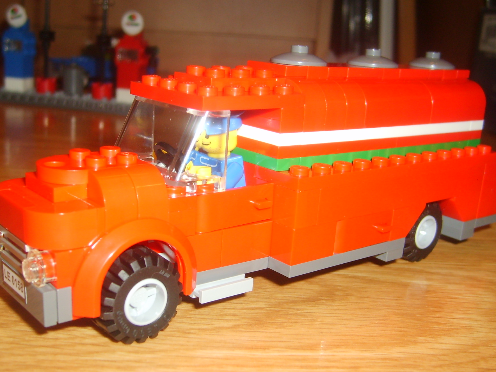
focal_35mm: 45
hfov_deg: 42.1
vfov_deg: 32.1
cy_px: 224
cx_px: 230
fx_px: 645
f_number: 2.8
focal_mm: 5.8
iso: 100
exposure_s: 1/45
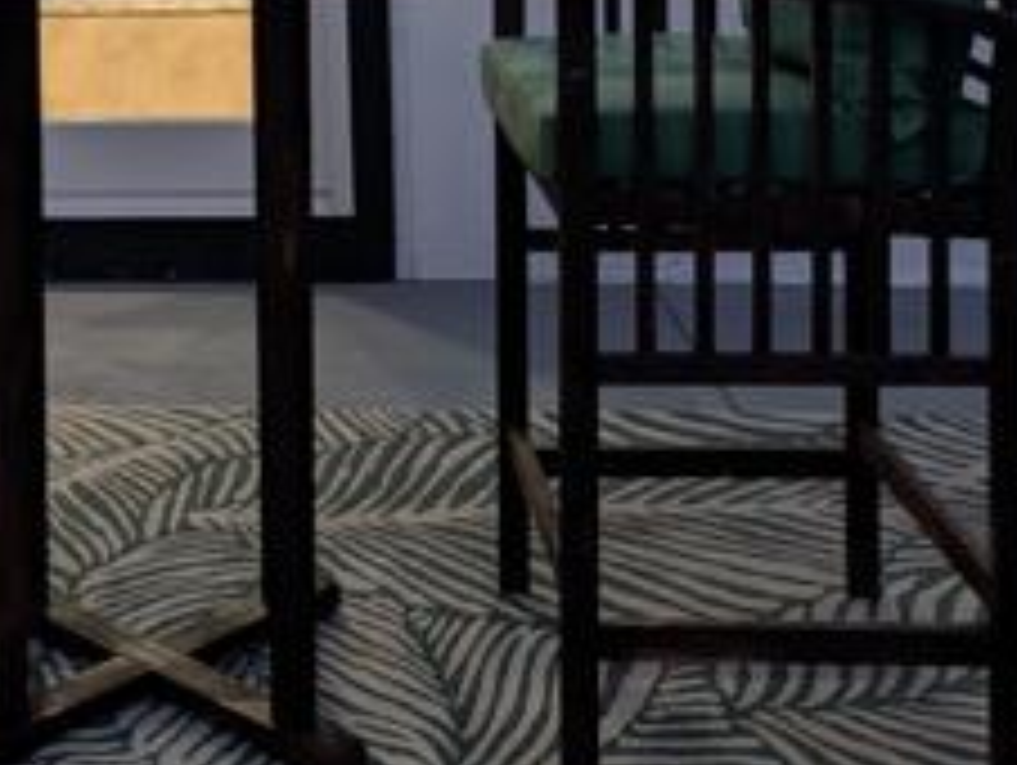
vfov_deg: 19.7
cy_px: -256
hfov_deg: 27.5
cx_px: 104
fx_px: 2000
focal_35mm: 68
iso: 149
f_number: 1.68
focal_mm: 6.9
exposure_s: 1/24
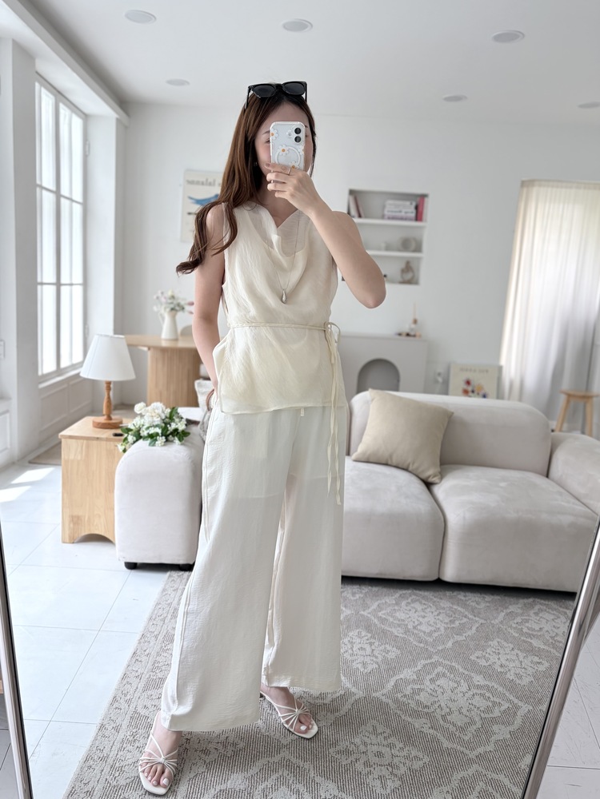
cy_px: 400
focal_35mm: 26
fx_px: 601
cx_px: 300
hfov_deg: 53.1
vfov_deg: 67.3
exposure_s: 1/173
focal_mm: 5.96
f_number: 1.6
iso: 50
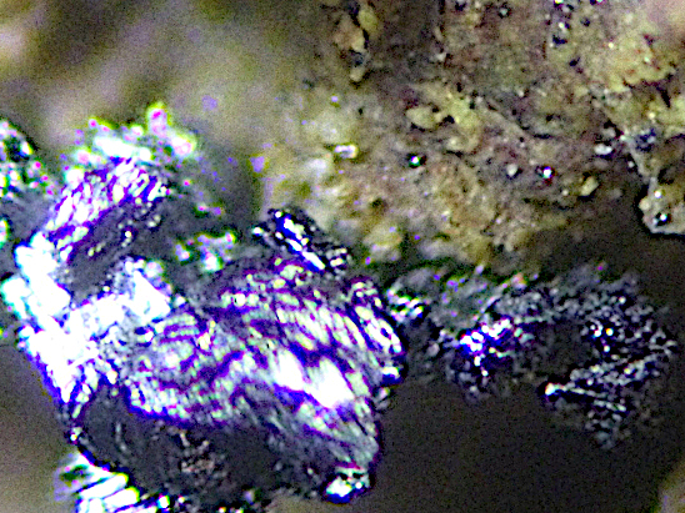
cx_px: 174
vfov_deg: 5.7
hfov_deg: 7.5
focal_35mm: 263
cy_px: 328
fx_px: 5204
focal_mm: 18
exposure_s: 1/15
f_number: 5.7
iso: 400
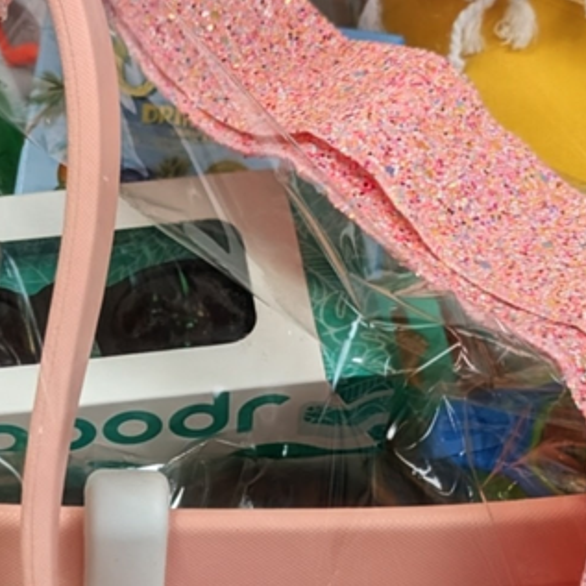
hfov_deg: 20.9
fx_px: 1532
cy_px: 421
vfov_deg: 21.5
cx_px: -9
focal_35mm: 80
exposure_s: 1/40
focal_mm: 6.81
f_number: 1.85
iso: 52
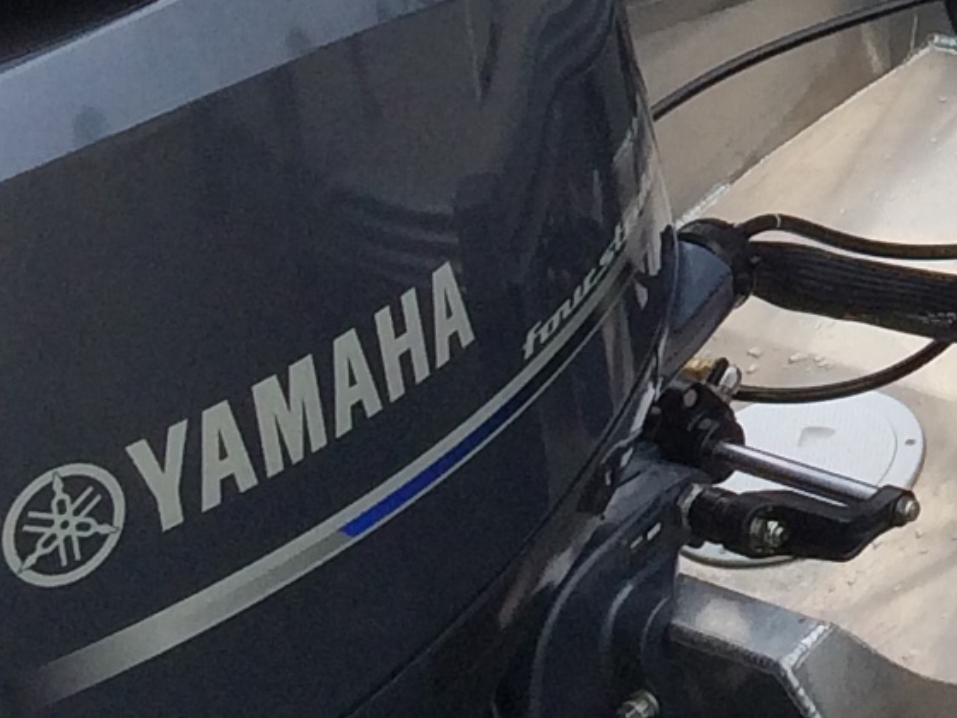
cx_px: 2001
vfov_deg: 8.2
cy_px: -872
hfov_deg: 10.6
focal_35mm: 169
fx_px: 4672
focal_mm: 4.15
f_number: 2.2
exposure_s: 1/1026
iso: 32
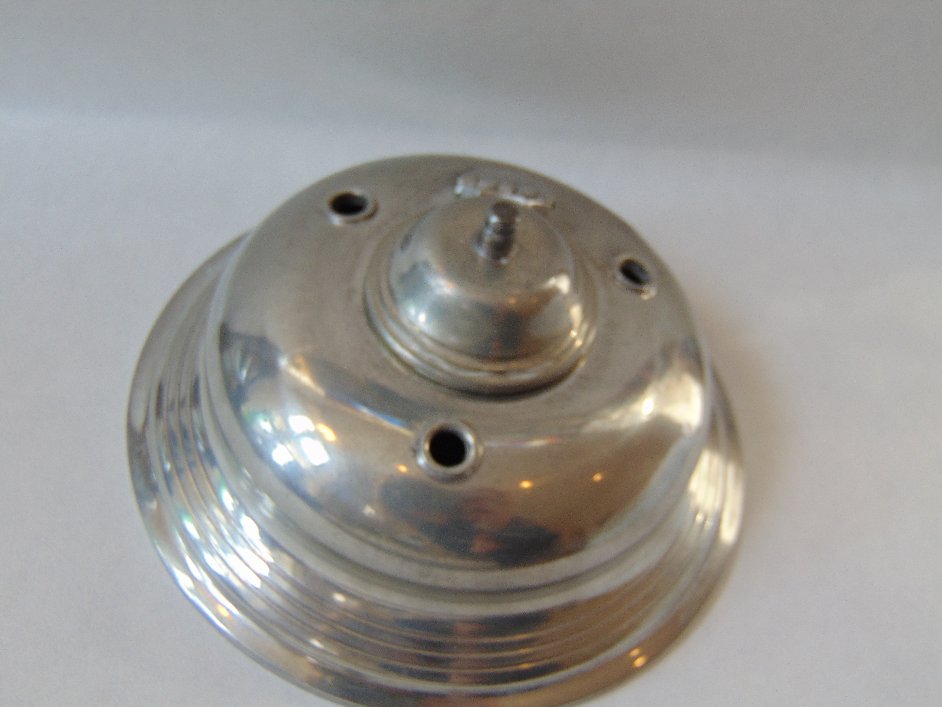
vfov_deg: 34.3
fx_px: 1143
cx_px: 471
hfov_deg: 44.8
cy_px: 354
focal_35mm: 42
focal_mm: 7.6
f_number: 3.3
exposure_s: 1/125
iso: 80
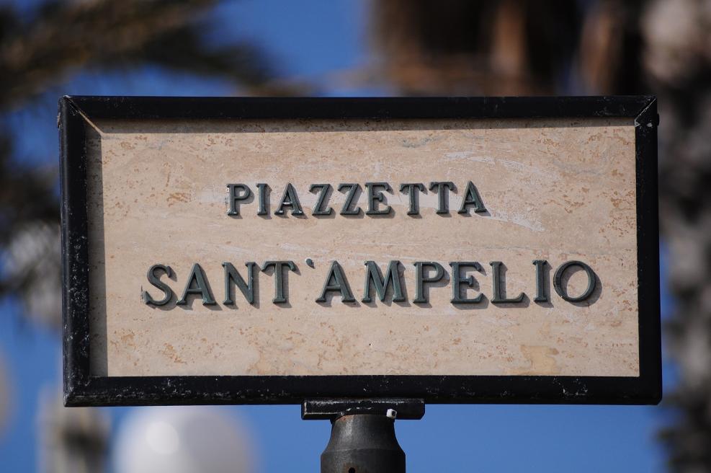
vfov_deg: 3.0
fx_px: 8879
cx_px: 356
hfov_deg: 4.6
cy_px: 236
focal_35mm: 450
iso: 320
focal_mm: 300
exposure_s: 1/4000
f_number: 5.6
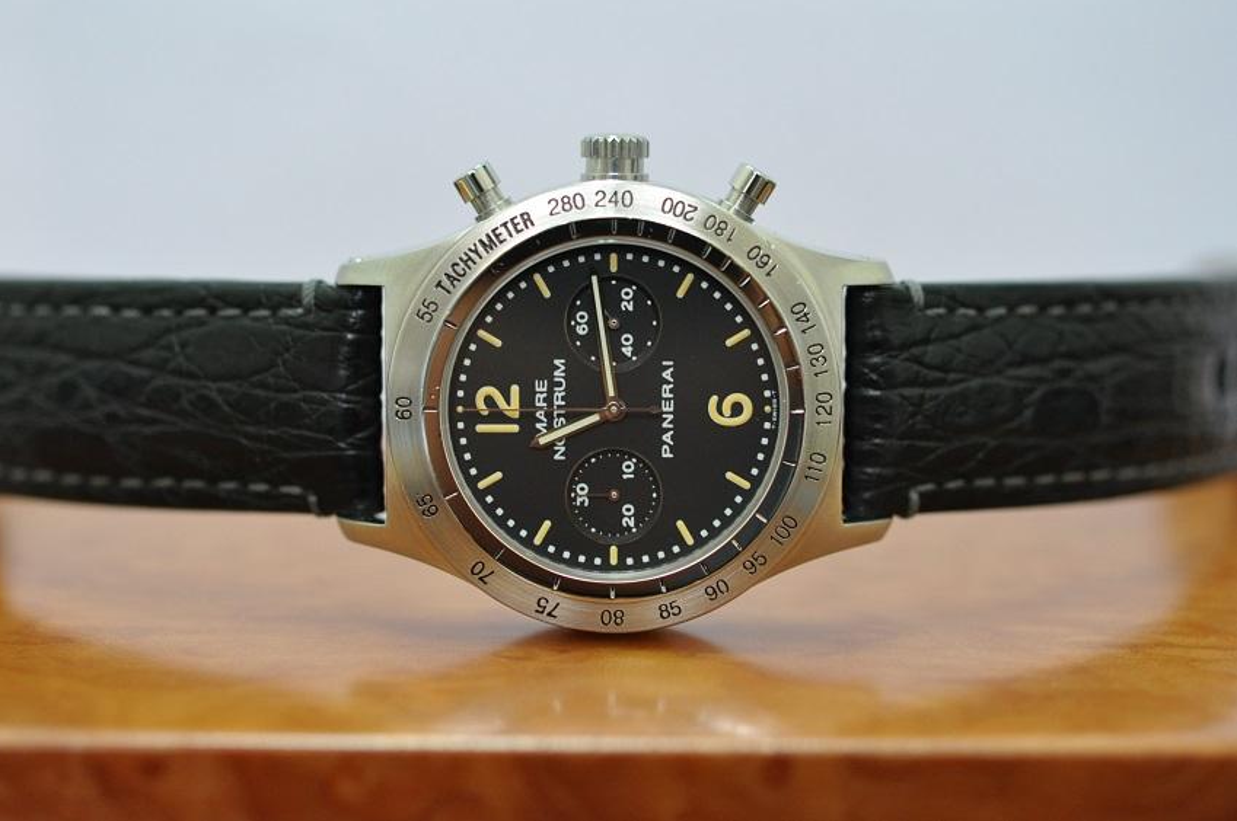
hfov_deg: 22.4
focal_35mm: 91
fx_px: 3123
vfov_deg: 15.0
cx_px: 613
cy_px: 408
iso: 800
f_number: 3
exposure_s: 1/125
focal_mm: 60
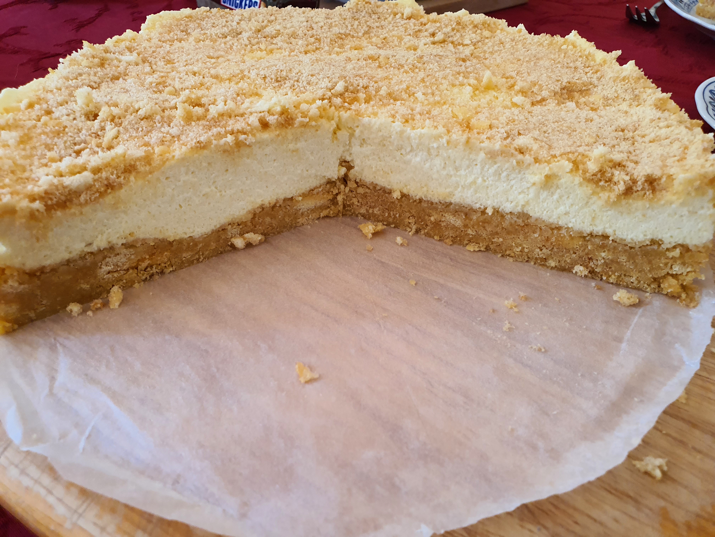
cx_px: 358
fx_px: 537
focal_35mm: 26
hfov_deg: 67.3
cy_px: 268
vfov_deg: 53.1
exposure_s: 1/50
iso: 250
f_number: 2.4
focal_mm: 4.3
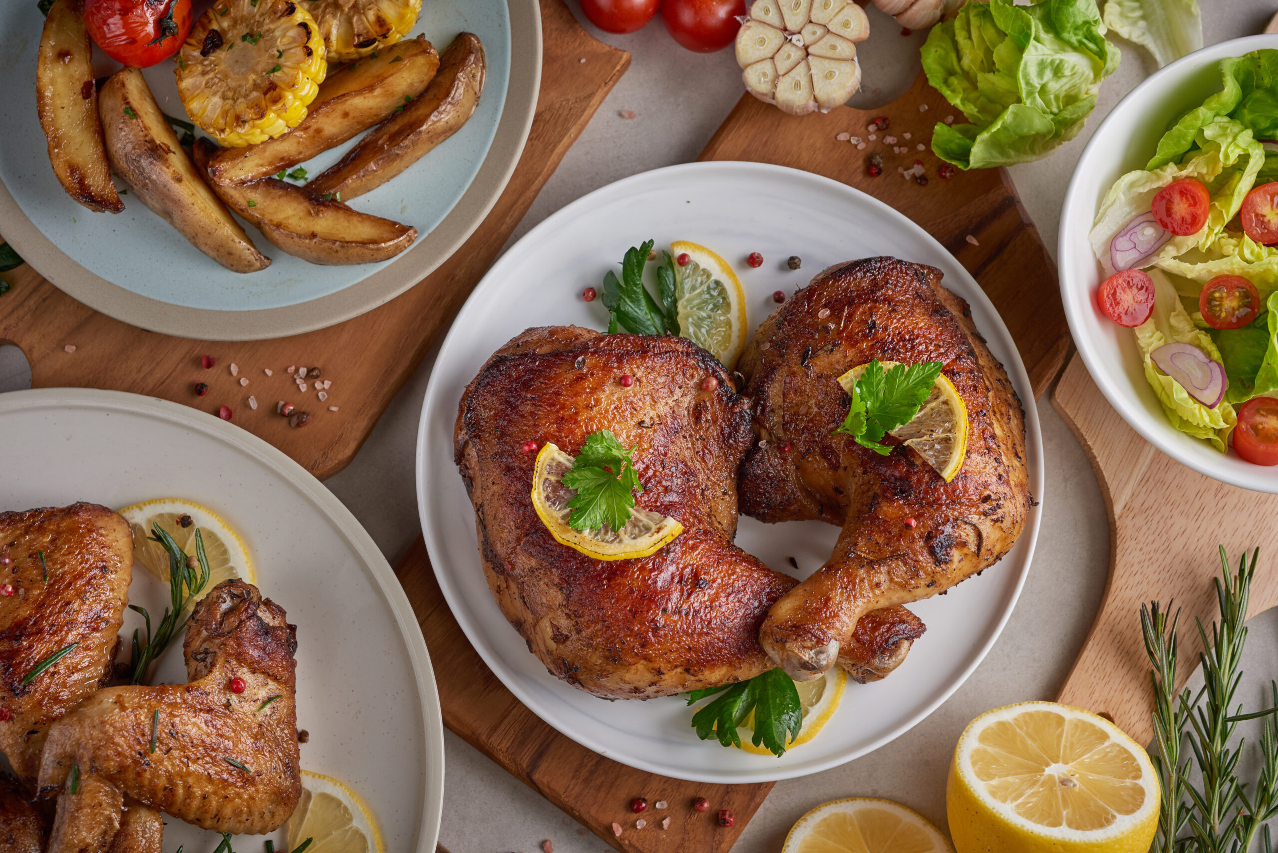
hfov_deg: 33.4
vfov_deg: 22.6
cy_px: 426
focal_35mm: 60
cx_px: 639
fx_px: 2131
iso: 160
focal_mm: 60
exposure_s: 1/200
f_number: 9
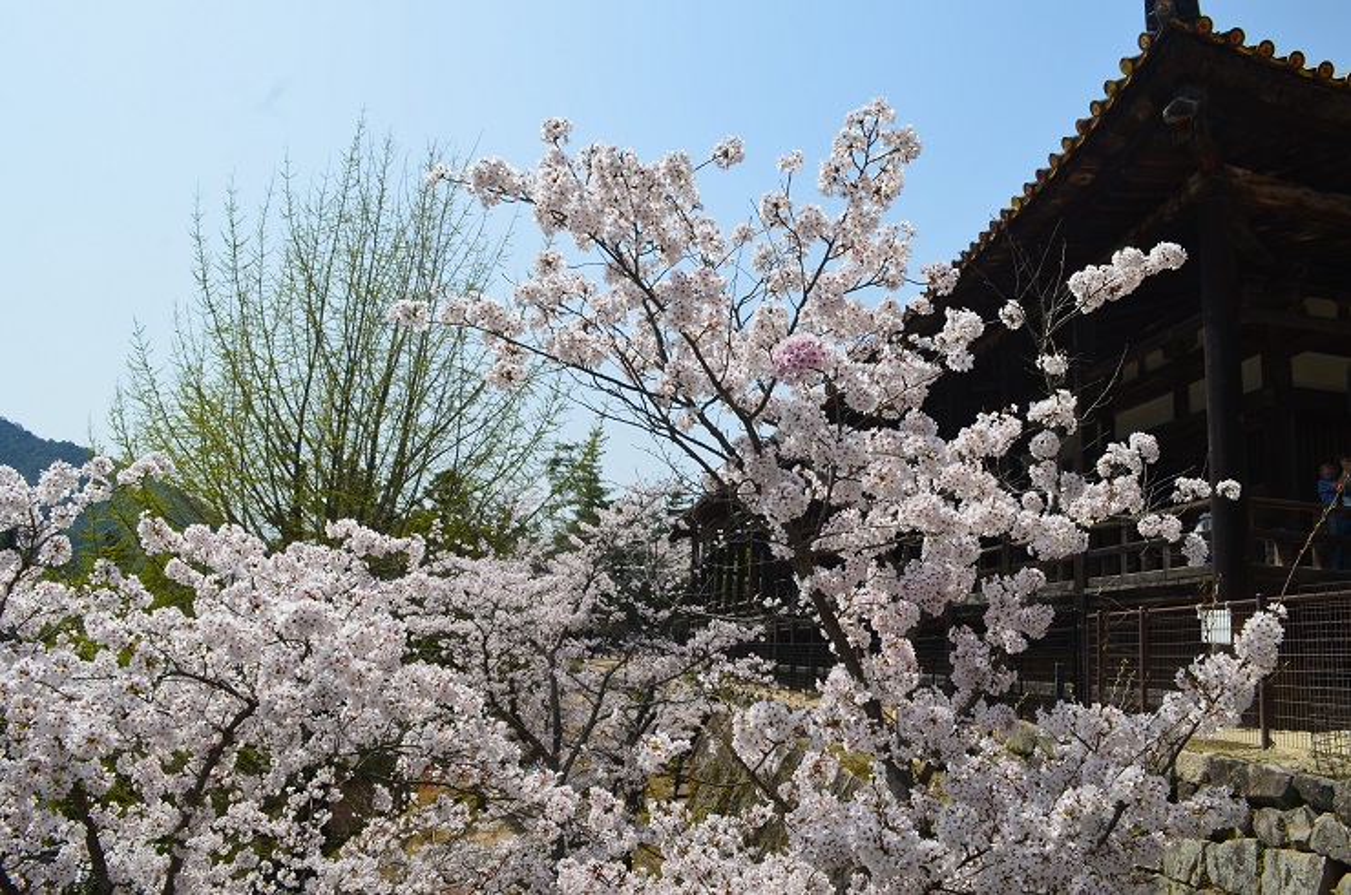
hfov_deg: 67.5
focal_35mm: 27
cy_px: 448
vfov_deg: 47.7
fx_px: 1011
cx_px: 676
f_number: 11
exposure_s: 1/160
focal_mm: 18
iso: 100
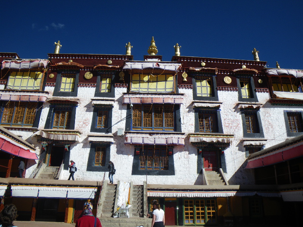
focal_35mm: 28
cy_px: 114
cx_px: 152
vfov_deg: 49.7
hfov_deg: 63.4
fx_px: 245
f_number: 4.2
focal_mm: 5
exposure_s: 1/500
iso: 50
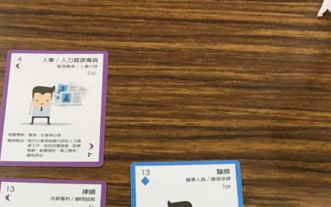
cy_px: 376
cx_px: 129
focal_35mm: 70
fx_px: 631
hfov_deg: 29.3
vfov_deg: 15.8
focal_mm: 4.15
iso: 40
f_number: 2.2
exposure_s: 1/30
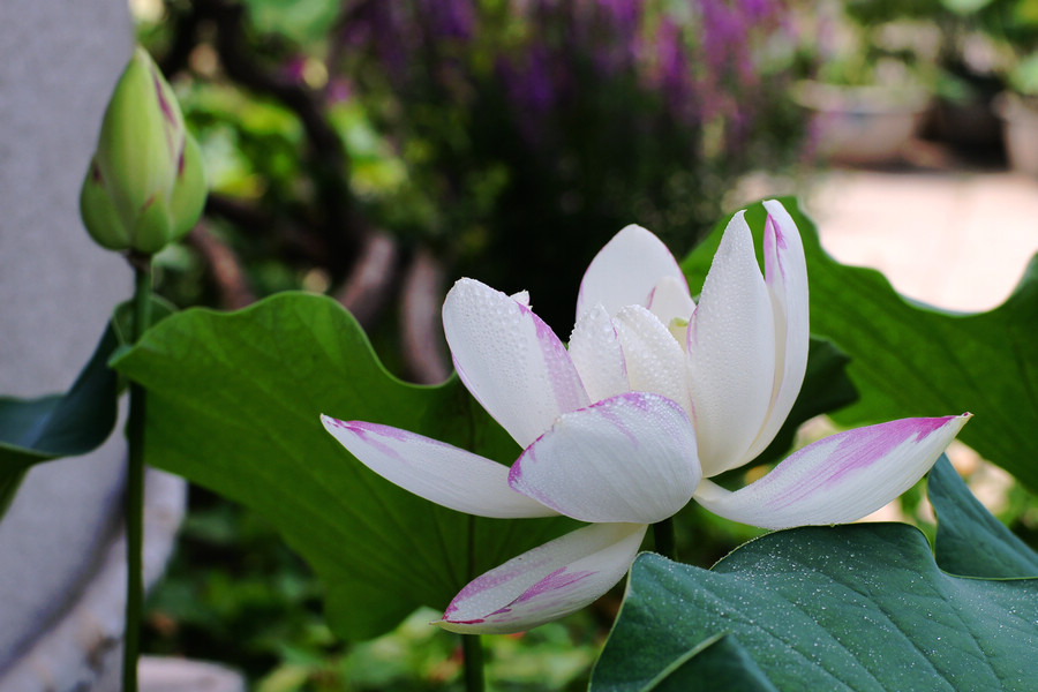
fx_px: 2162
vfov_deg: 18.2
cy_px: 346
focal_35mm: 75
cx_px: 519
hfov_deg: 27.0
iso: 100
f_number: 1.7
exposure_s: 1/400
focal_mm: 50
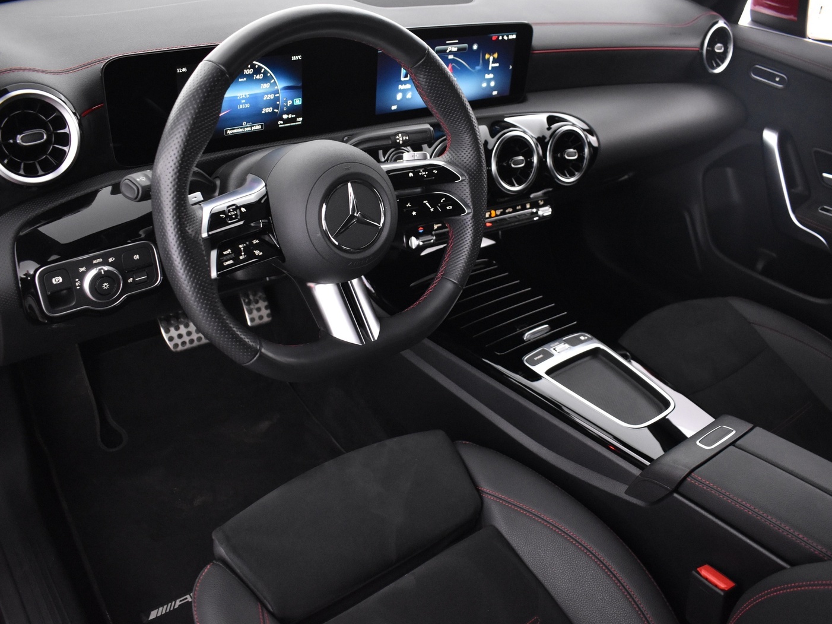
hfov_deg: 60.0
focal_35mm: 30
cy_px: 315
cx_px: 419
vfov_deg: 46.8
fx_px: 721
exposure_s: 1/25
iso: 3200
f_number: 3.5
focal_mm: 18
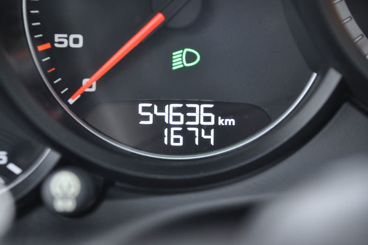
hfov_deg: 9.8
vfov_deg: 6.5
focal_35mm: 210
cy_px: 122
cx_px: 184
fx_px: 2144
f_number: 6
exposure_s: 1/5
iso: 500
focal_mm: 140
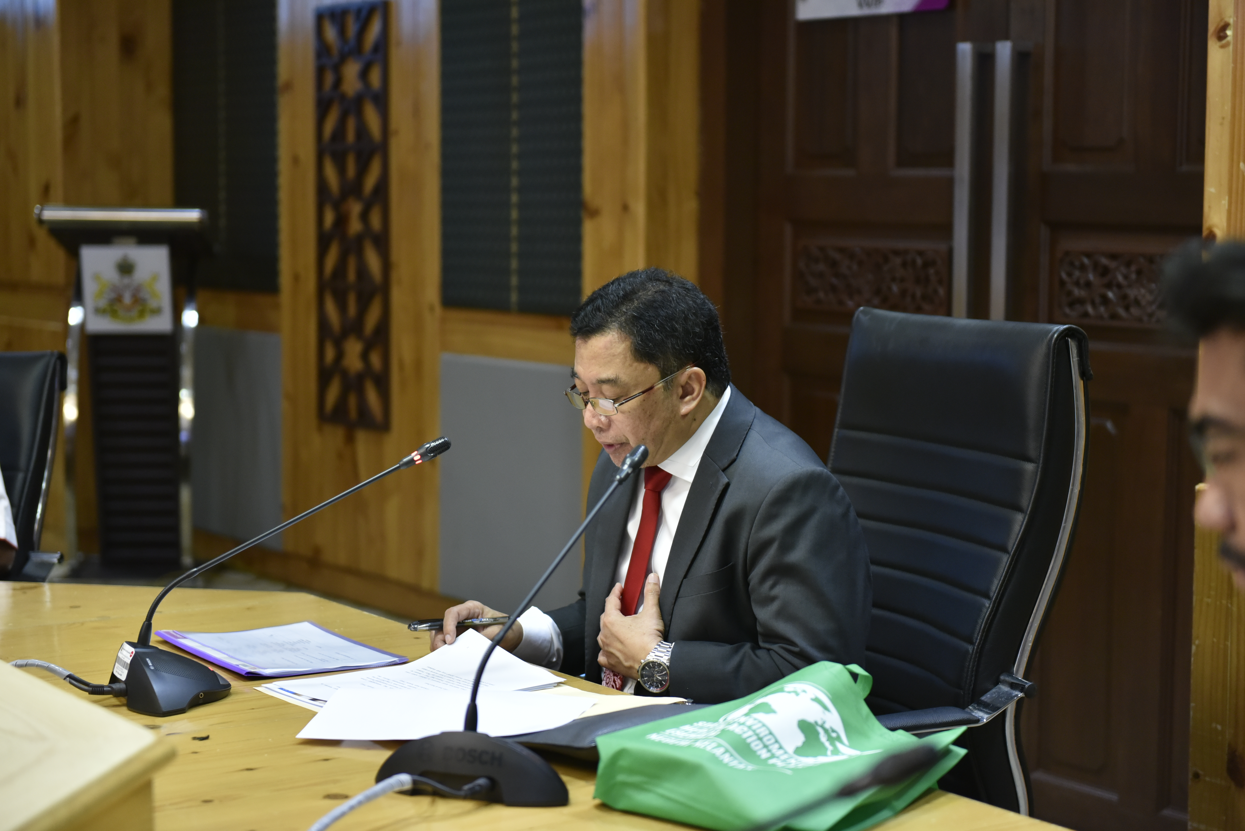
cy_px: 416
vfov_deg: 19.5
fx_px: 2422
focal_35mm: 70
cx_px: 622
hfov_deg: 28.8
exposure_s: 1/250
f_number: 2.8
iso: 2000
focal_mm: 70
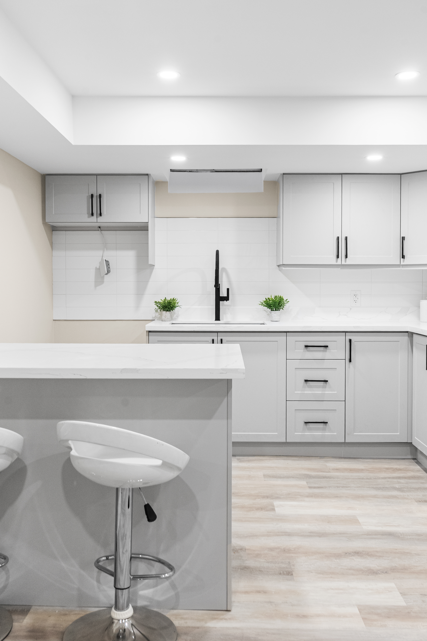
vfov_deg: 58.7
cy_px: 320
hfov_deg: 41.1
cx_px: 214
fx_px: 569
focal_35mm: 32
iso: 4000
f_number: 8
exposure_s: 1/40
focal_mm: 32
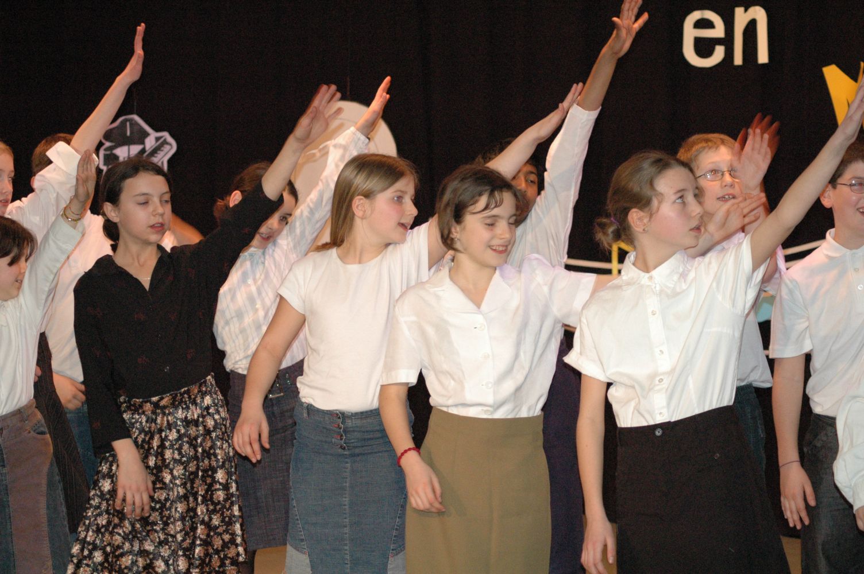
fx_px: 2877
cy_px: 287
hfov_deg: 17.1
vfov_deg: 11.4
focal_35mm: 120
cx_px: 432
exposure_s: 1/60
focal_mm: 80
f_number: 5
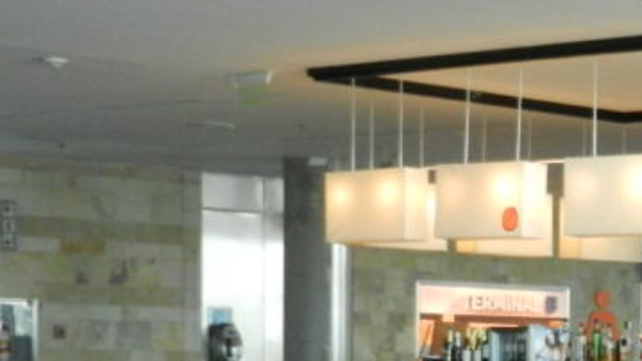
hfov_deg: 17.0
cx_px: 848
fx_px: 2009
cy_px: 450
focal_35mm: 118
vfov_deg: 10.1
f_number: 4
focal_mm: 6.9
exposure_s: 1/160
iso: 640
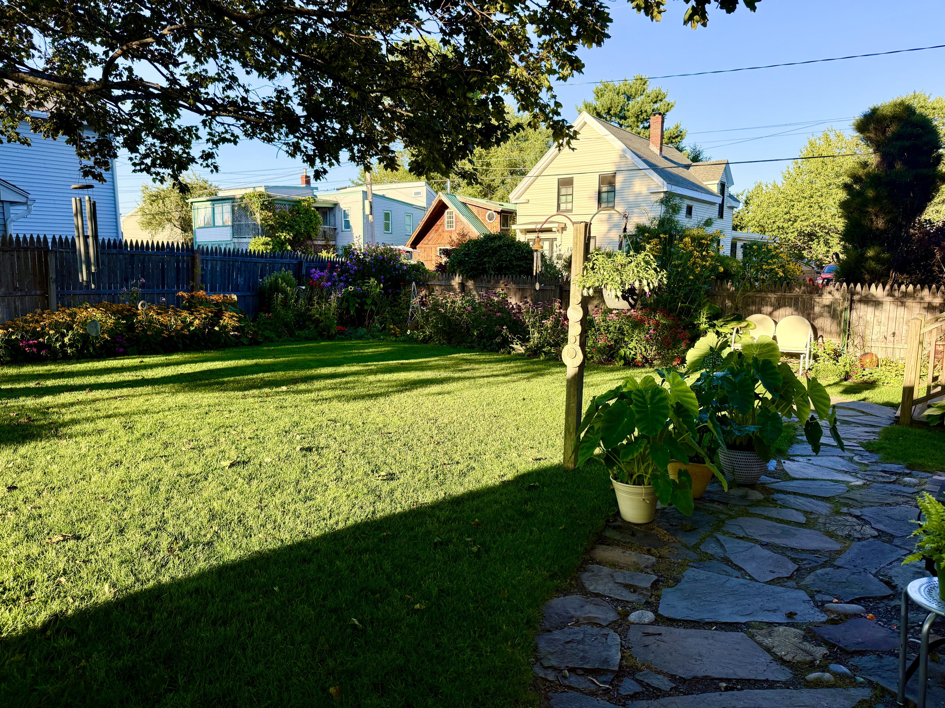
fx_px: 655
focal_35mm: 24
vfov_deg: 56.8
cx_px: 472
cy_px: 354
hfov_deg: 71.6
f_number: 1.78
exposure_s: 1/1060
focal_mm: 6.76
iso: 100
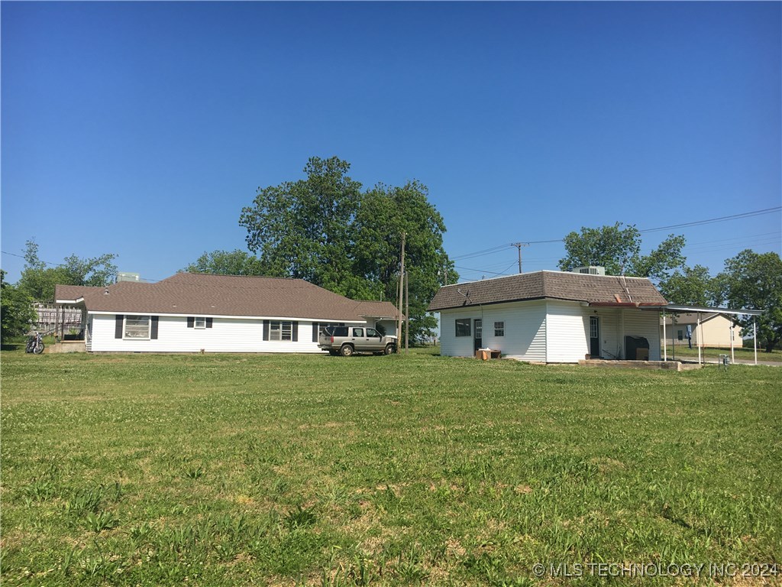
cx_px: 391
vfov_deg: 48.2
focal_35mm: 29
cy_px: 294
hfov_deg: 61.7
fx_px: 655
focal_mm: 4.15
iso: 25
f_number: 2.2
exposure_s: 1/1709
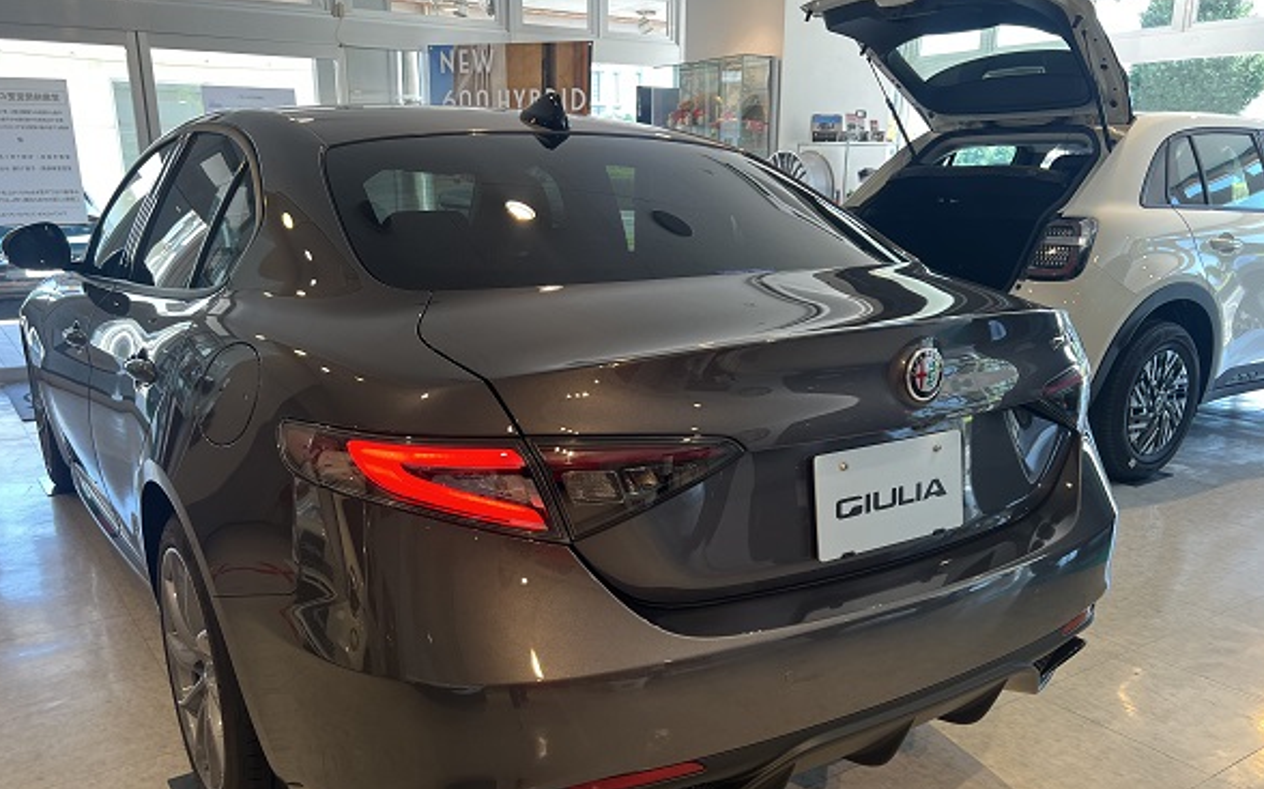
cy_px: 505
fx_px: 1033
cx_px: 604
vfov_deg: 41.4
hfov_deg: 62.9
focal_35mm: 30
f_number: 1.5
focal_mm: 5.7
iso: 64
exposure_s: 1/100
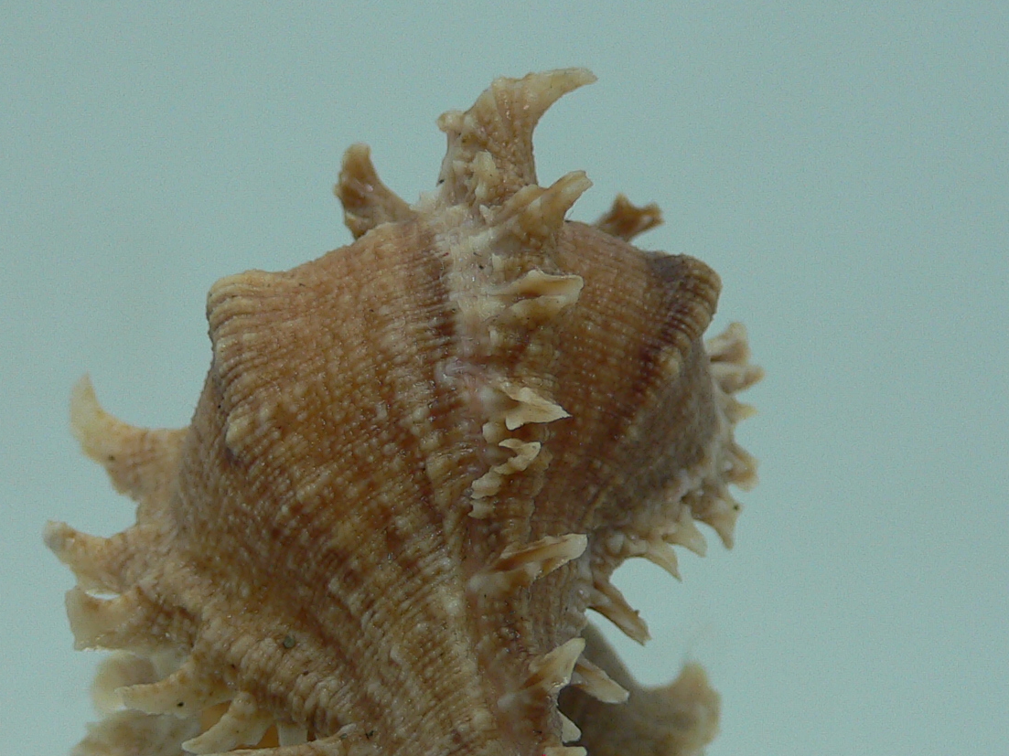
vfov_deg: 22.6
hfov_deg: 30.2
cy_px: 620
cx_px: 441
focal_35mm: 64
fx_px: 1865
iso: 80
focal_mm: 4.6
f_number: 2.8
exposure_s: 1/60
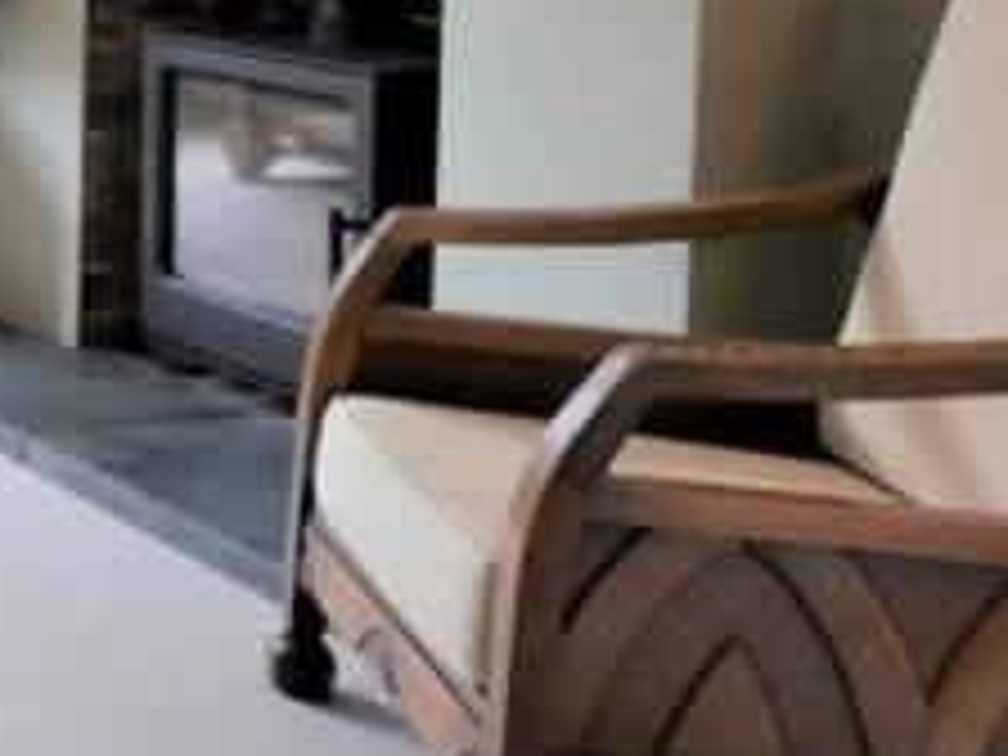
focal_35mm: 64
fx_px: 1864
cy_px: -191
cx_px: -680
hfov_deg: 22.1
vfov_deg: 21.1
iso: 500
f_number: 4
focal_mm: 7
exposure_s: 1/60
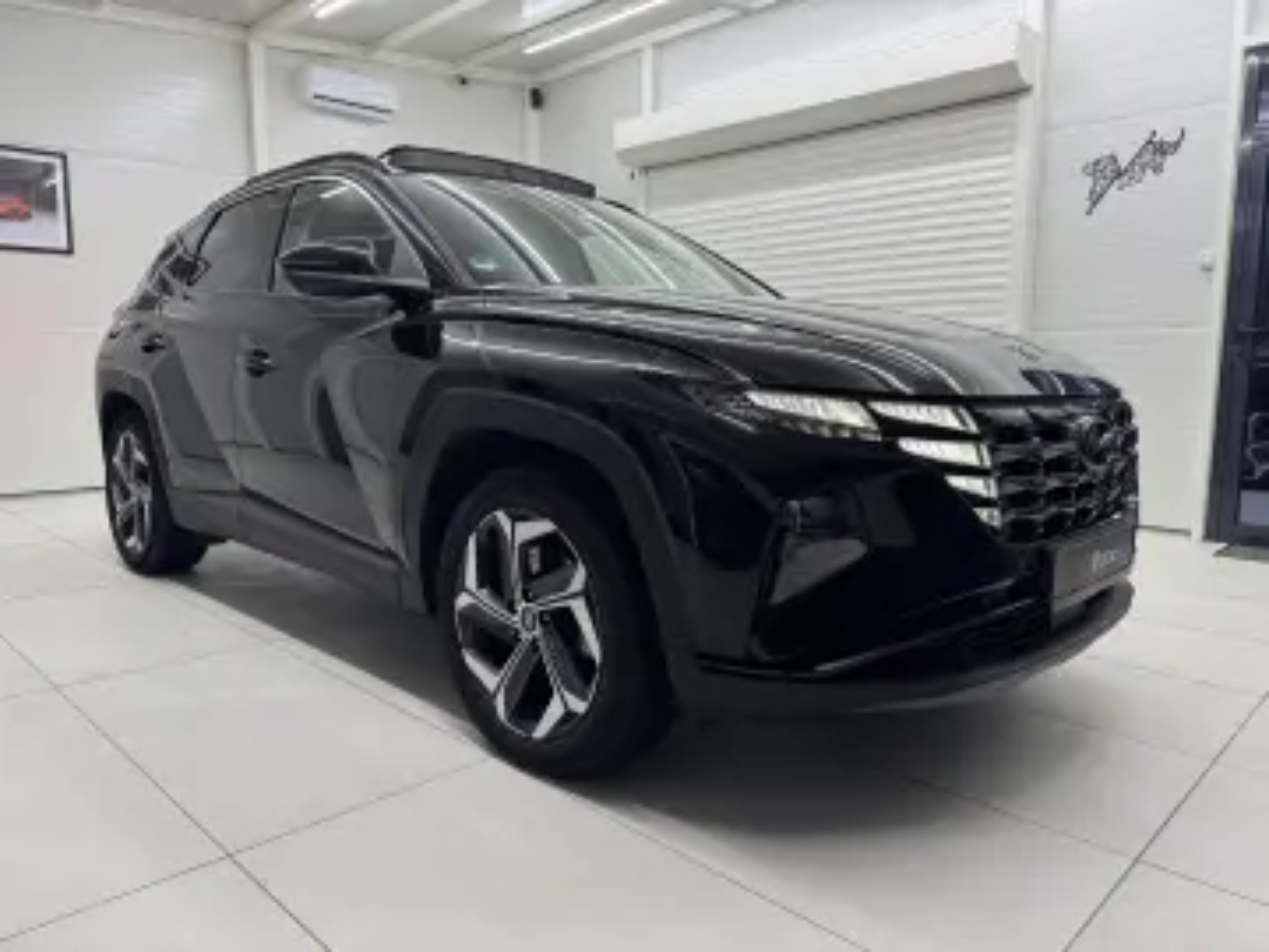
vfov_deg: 56.8
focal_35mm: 24
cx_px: 634
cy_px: 476
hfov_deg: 71.6
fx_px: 880
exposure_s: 1/94
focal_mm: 6.76
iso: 200
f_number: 1.78
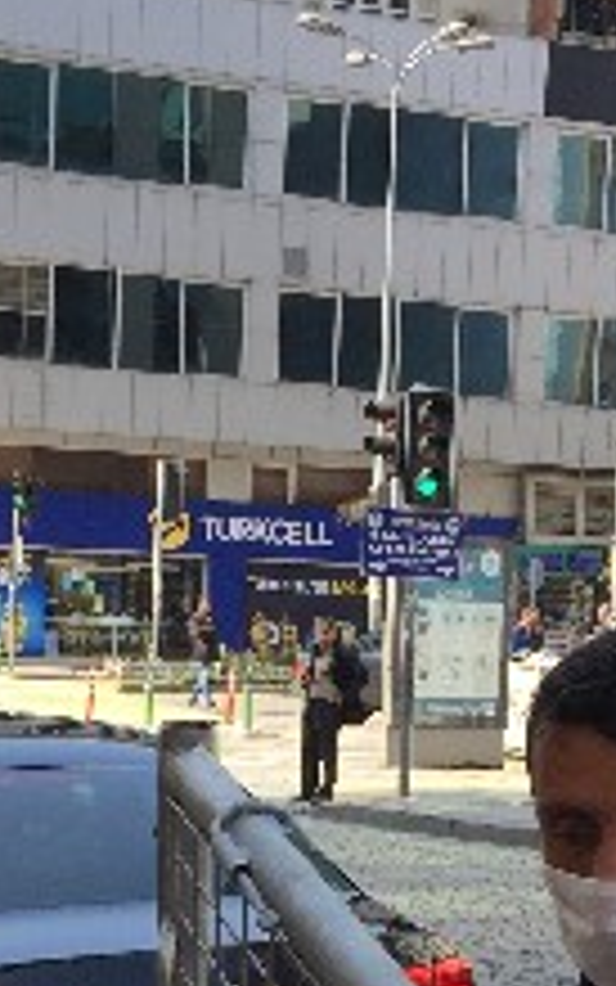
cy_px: 1036
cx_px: 270
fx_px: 2523
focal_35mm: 94
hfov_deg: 13.9
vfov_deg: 21.2
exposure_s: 1/706
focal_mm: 4.15
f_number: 2.2
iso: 32
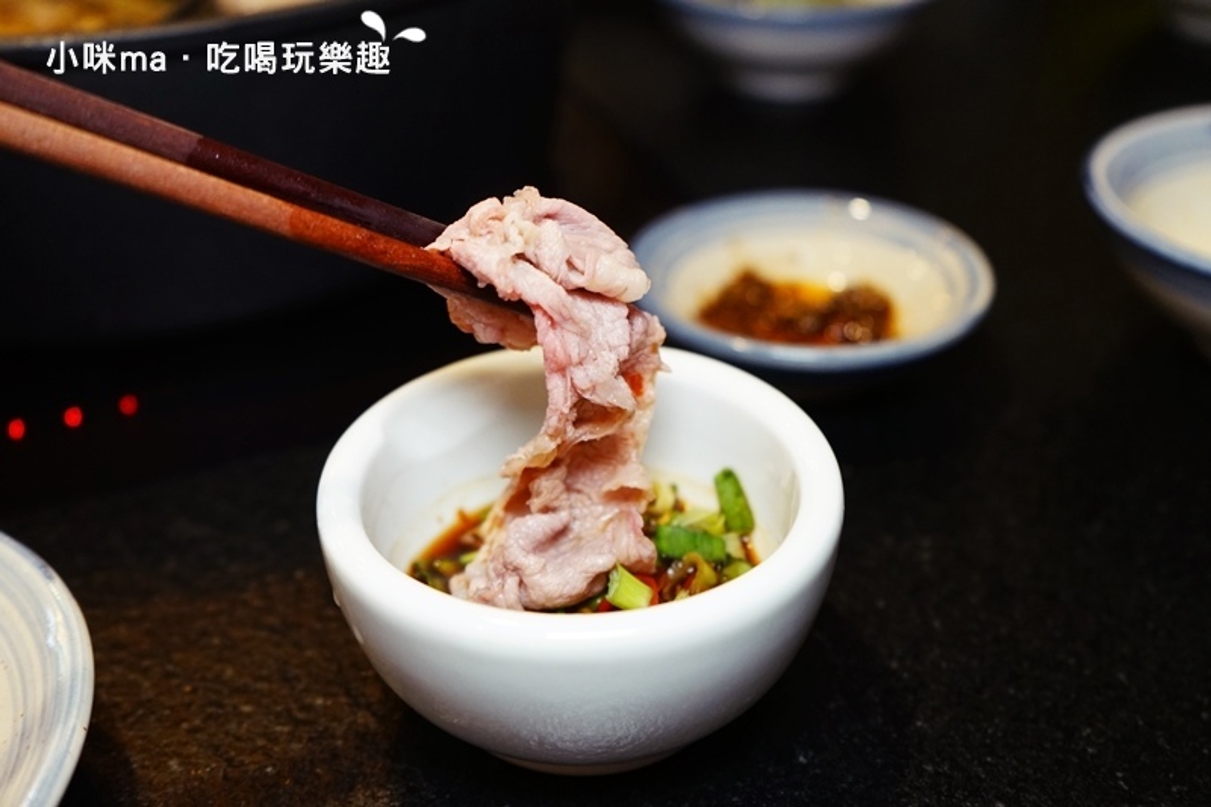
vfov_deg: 32.6
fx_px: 1379
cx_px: 606
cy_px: 404
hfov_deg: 47.4
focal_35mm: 41
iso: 2000
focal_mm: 41
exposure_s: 1/60
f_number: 4.5
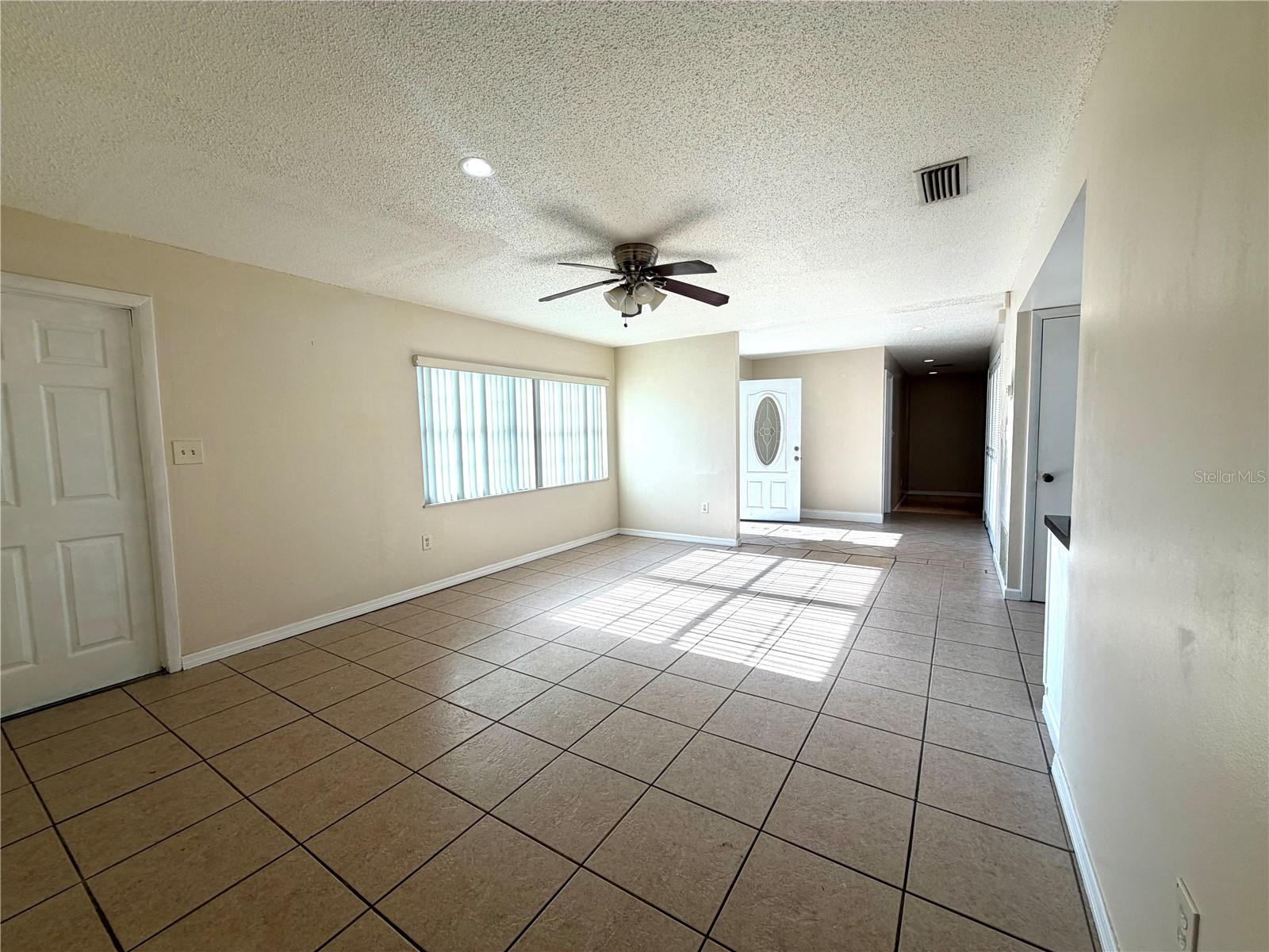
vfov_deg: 85.7
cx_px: 634
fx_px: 513
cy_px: 476
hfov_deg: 102.1
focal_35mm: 14
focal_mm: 2.22
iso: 25
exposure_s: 1/120
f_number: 2.2
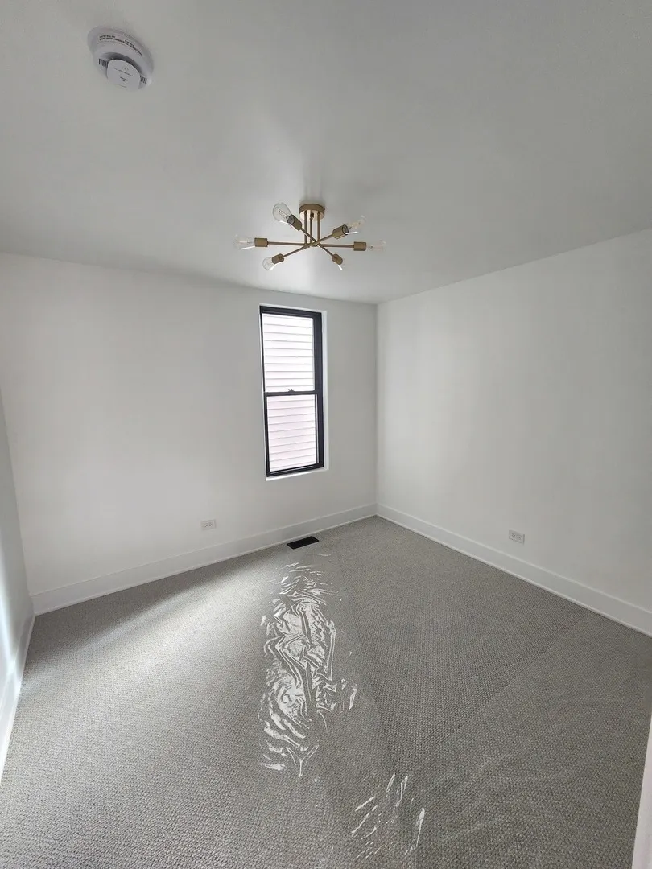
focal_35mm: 13
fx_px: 326
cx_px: 326
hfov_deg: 89.9
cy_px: 434
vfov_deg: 106.2
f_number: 2.2
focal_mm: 2.2
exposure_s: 1/60
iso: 125
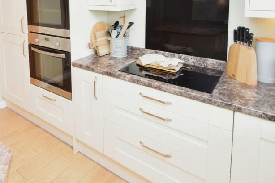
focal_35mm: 25
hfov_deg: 64.7
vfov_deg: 50.3
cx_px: 52
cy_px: 59
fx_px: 191
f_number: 4
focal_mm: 10
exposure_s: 1/60
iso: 800
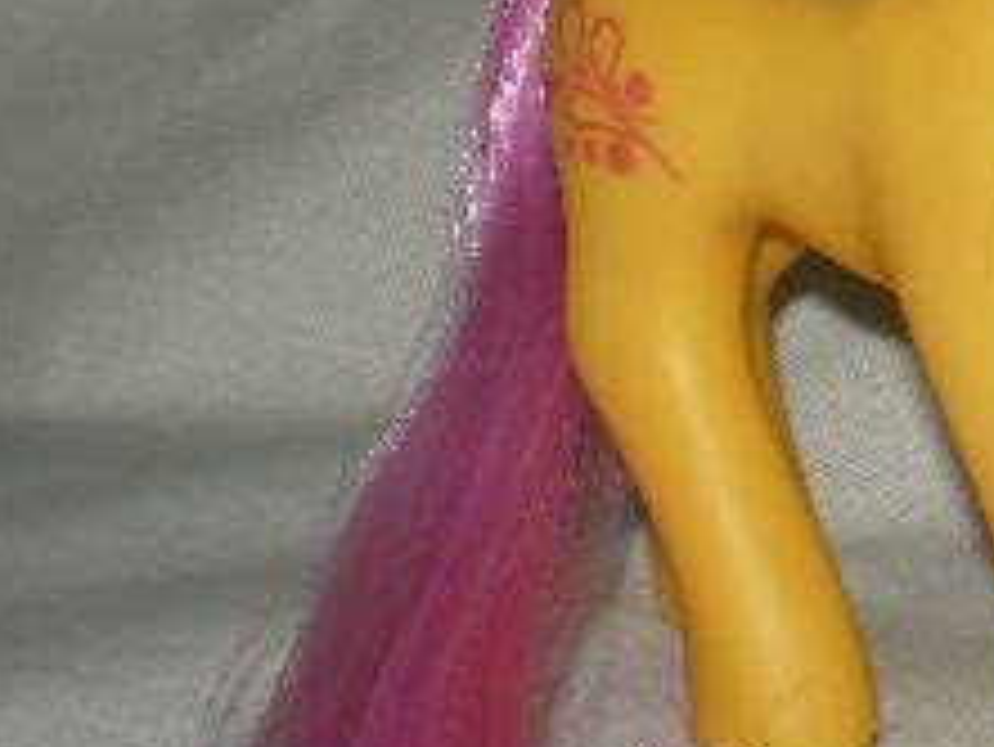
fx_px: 3160
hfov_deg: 17.6
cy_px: 54
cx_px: 913
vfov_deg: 13.3
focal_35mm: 110
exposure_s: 1/30
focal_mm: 6.3
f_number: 4.6
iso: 64
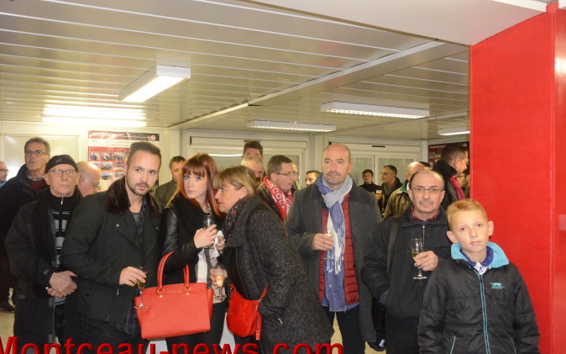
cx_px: 275
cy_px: 175
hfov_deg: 54.0
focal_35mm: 36
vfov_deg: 35.3
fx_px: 555
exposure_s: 1/80
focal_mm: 34
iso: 6400
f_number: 8
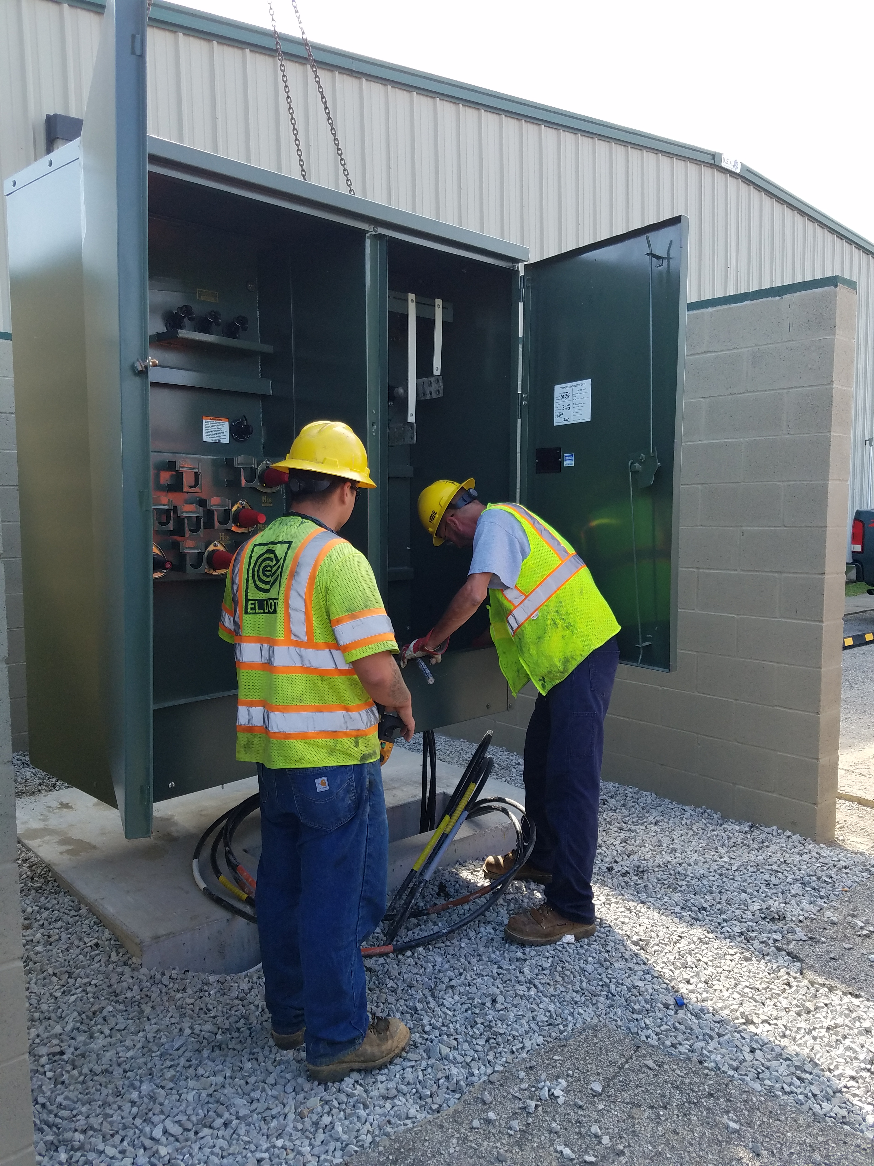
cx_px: 437
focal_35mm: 26
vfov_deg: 67.3
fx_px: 875
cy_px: 583
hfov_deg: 53.1
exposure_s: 1/445
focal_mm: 4.2
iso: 50
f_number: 1.7
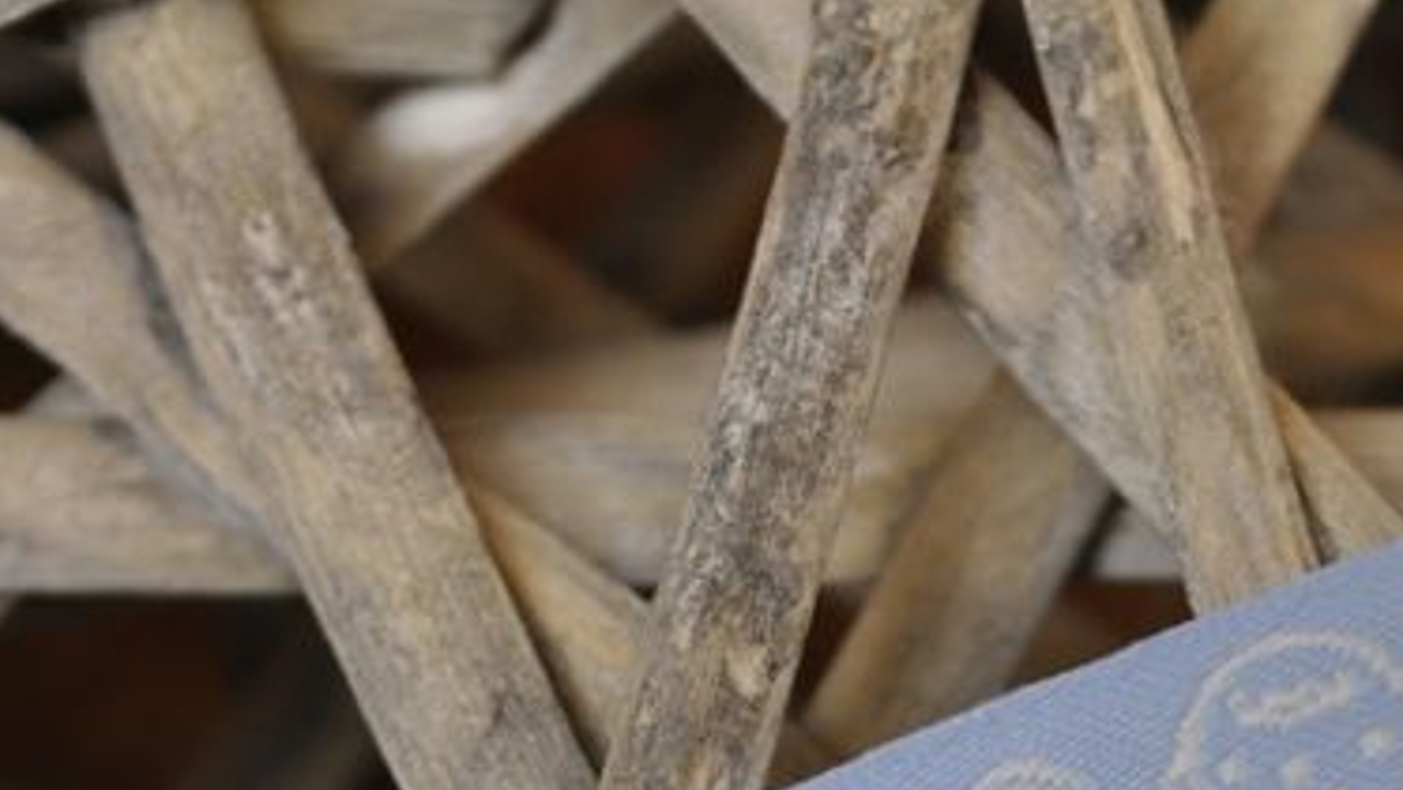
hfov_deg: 12.3
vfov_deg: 6.9
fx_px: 6512
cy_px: 984
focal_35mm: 175
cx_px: 869
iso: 400
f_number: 5.6
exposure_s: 1/60
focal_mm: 52
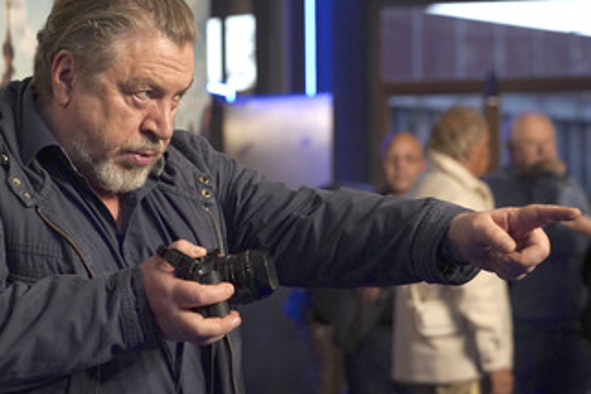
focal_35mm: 111
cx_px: 183
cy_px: 223
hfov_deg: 18.4
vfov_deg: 12.3
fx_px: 1822
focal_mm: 79
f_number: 4.5
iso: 2500
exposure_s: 1/250
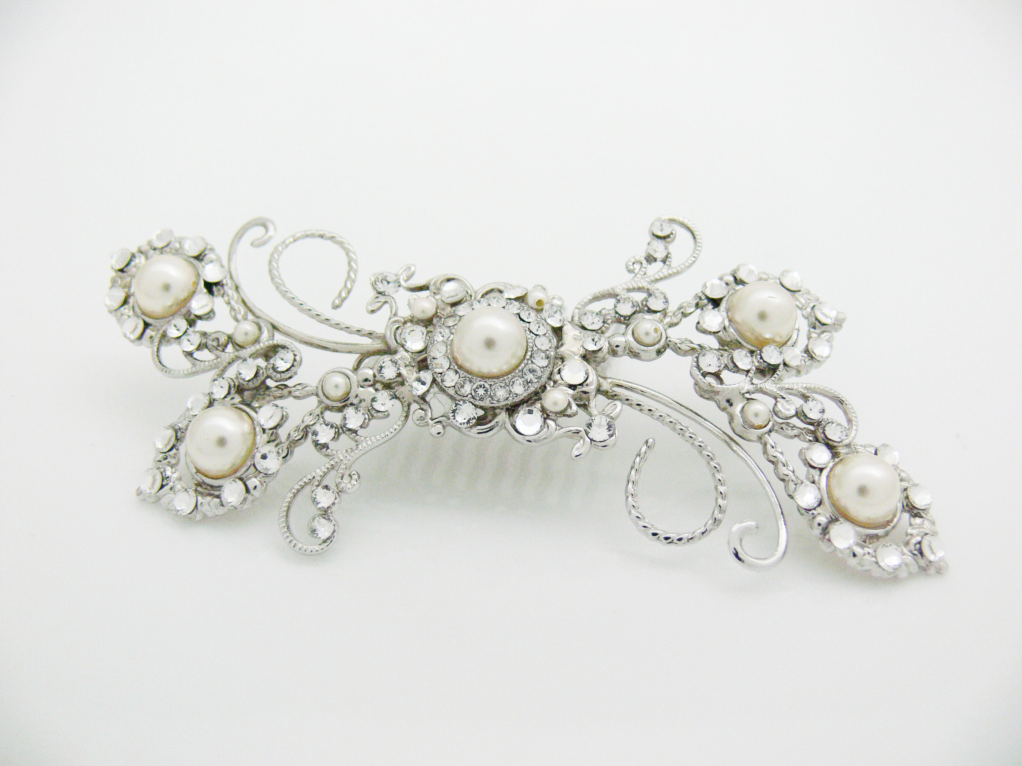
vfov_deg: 40.7
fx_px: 1033
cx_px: 511
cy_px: 383
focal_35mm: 35
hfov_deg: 52.6
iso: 200
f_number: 2.8
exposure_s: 1/25
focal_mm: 7.4
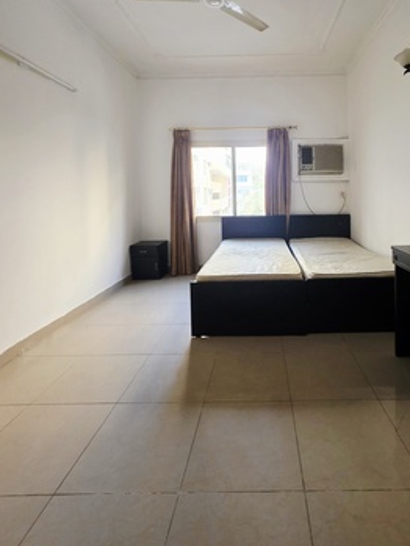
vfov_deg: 89.1
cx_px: 257
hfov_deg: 73.4
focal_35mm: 17
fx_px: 268
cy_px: 203
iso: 320
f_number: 1.9
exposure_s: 1/50.3
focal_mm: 2.2
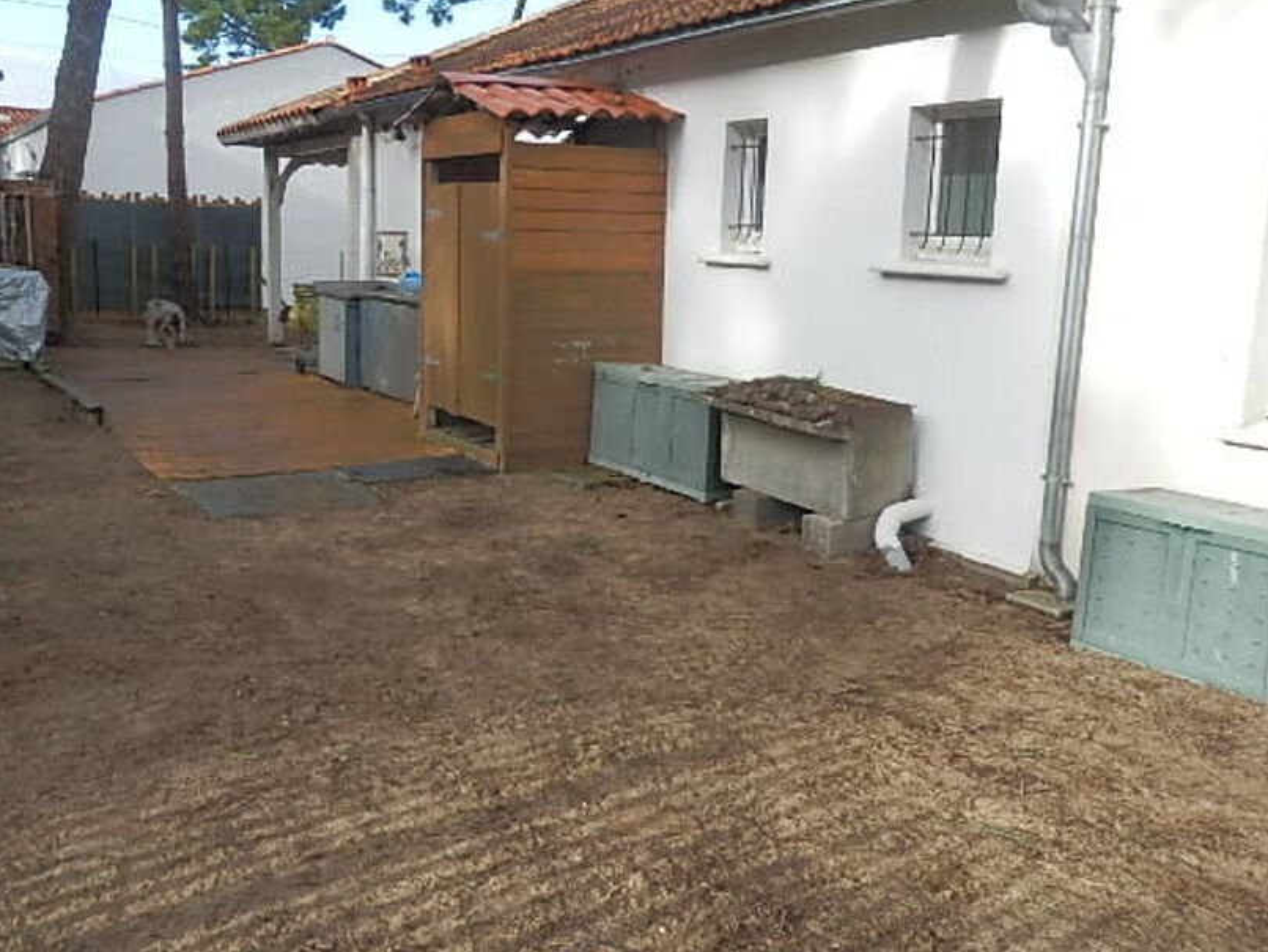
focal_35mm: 31
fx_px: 1136
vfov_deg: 45.4
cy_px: 423
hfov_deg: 58.2
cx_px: 571
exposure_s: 1/400
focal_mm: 4.5
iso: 80
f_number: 3
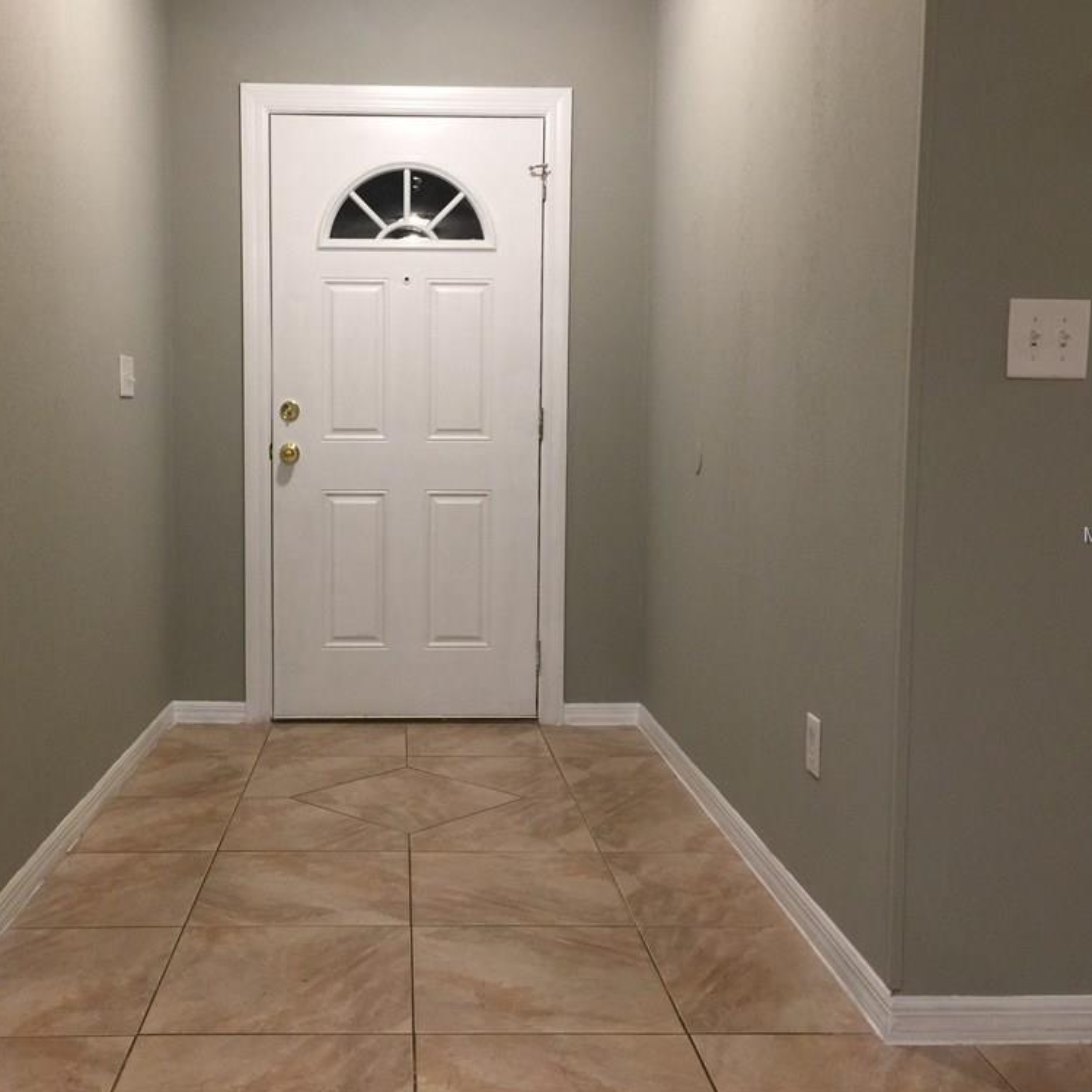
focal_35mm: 35
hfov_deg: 46.9
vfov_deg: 47.2
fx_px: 1249
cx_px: 427
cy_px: 536
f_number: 2.2
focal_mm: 4.15
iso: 64
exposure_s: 1/15
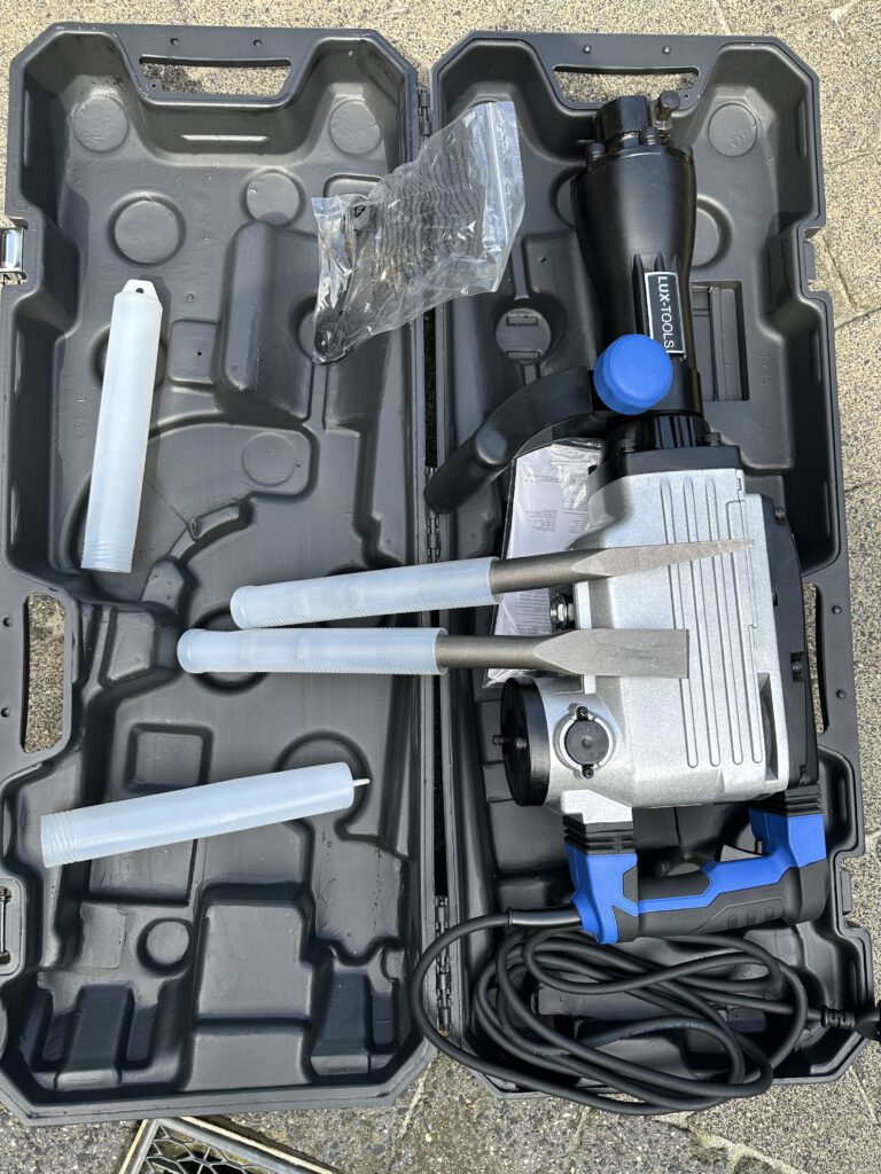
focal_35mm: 24
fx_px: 814
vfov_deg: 71.6
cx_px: 440
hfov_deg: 56.8
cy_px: 587
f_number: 1.78
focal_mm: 6.86
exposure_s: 1/791
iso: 80
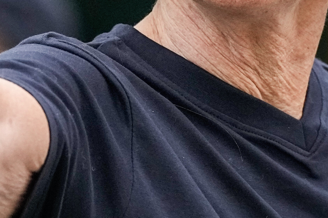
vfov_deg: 1.4
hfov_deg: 2.1
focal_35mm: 1000
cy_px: -60
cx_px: 64
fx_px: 9110
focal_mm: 200
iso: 3200
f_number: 4
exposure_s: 1/800
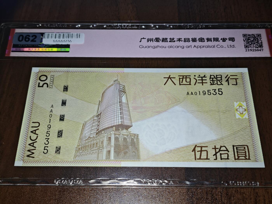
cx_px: 136
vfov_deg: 29.1
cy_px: 102
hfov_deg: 38.2
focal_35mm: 50
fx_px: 393
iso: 125
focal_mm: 5.85
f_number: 1.63
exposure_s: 1/100
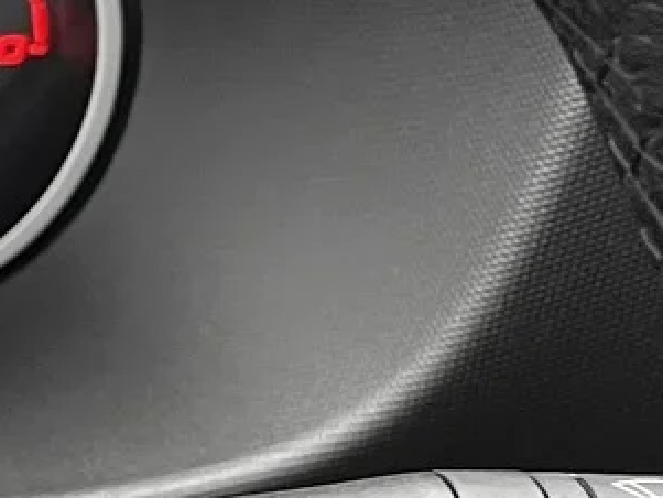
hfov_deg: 12.5
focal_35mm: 138
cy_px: 441
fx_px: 2644
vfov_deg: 10.7
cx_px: -692
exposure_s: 1/60
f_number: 1.6
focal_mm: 5.1
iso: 200
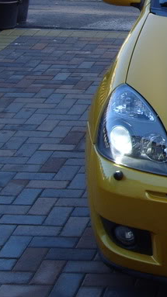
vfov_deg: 20.6
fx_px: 804
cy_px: 37
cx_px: 302
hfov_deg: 11.1
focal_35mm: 102
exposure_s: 1/125
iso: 80
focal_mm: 7.8
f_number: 4.1
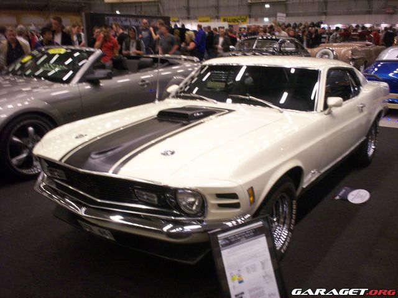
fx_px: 414
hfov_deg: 51.4
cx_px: 199
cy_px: 149
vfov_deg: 39.7
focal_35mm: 36
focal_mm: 6
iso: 200
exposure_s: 1/8.89
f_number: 4.5
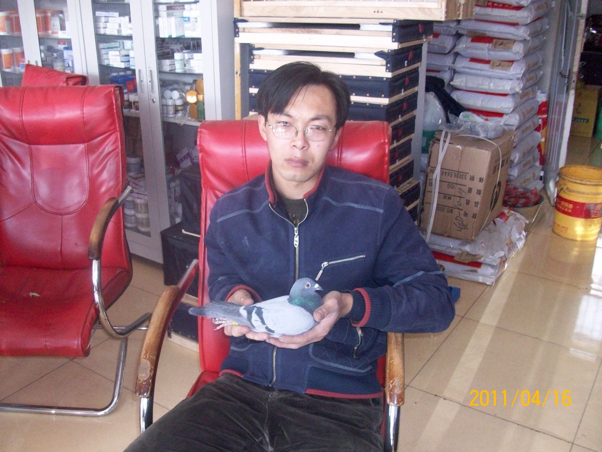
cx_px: 301
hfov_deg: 54.0
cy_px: 226
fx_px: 591
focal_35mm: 34
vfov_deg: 41.8
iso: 200
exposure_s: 1/60
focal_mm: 5.7
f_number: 2.8
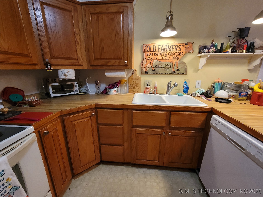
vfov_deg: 89.9
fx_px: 99
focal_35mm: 13
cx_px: 132
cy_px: 98
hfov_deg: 106.2
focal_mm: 2.2
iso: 400
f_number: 2.2
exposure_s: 1/40
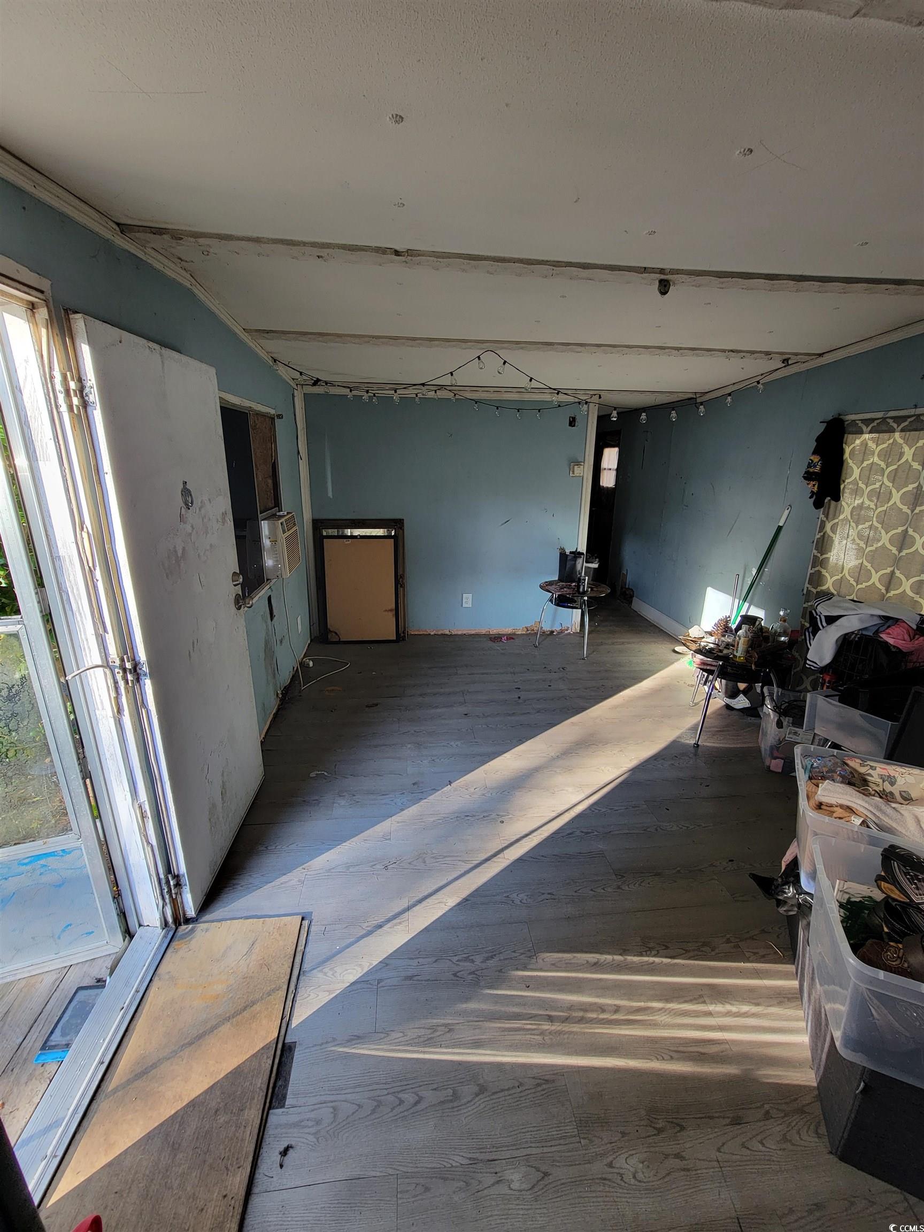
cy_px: 616
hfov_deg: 89.9
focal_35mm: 13
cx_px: 462
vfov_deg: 106.2
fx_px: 463
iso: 100
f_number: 2.2
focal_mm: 2.2
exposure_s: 1/60
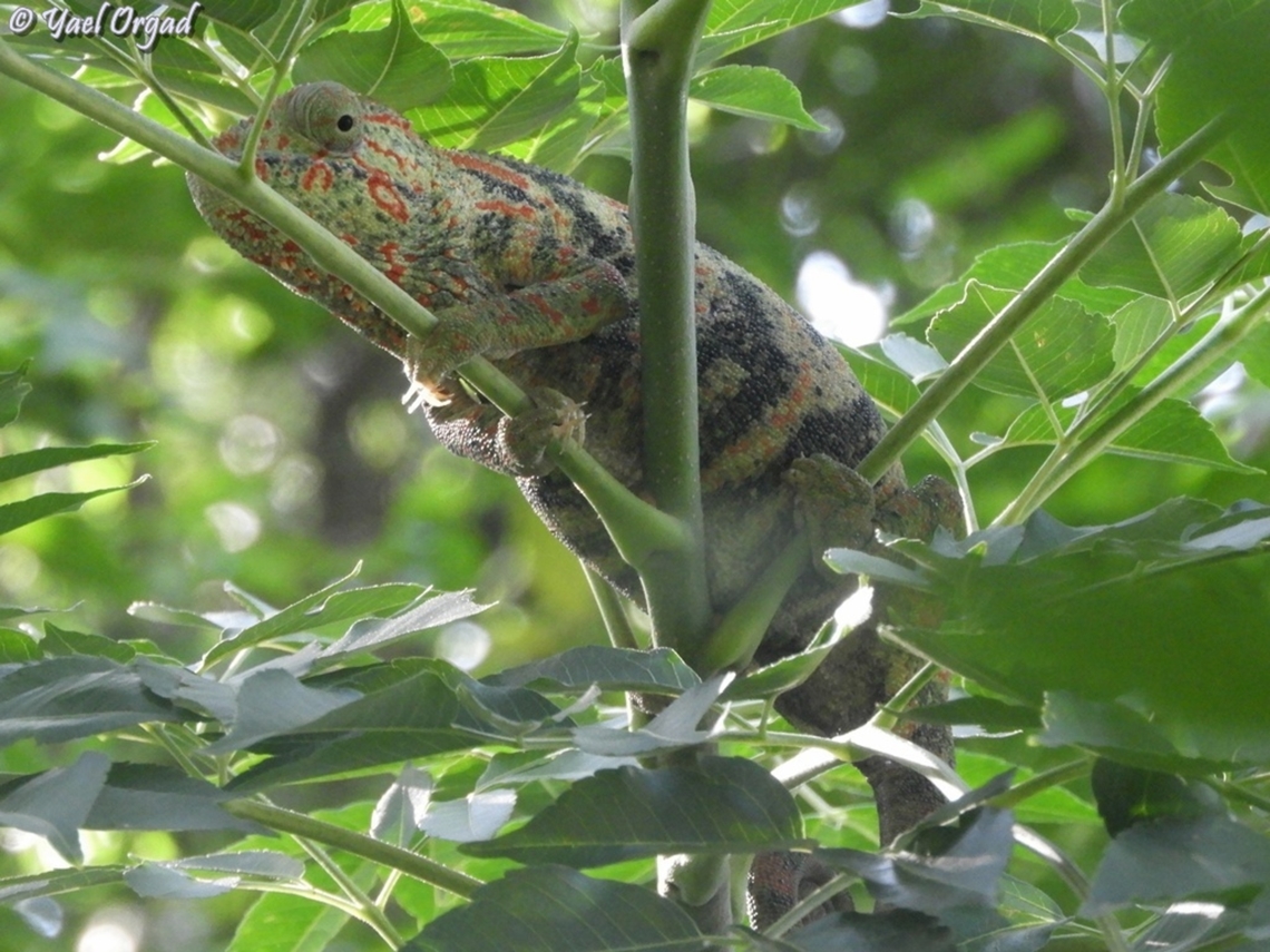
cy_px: 476
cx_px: 635
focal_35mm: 450
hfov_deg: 4.4
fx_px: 16510
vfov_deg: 3.3
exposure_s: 1/40
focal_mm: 80.6
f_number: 5.6
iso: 800
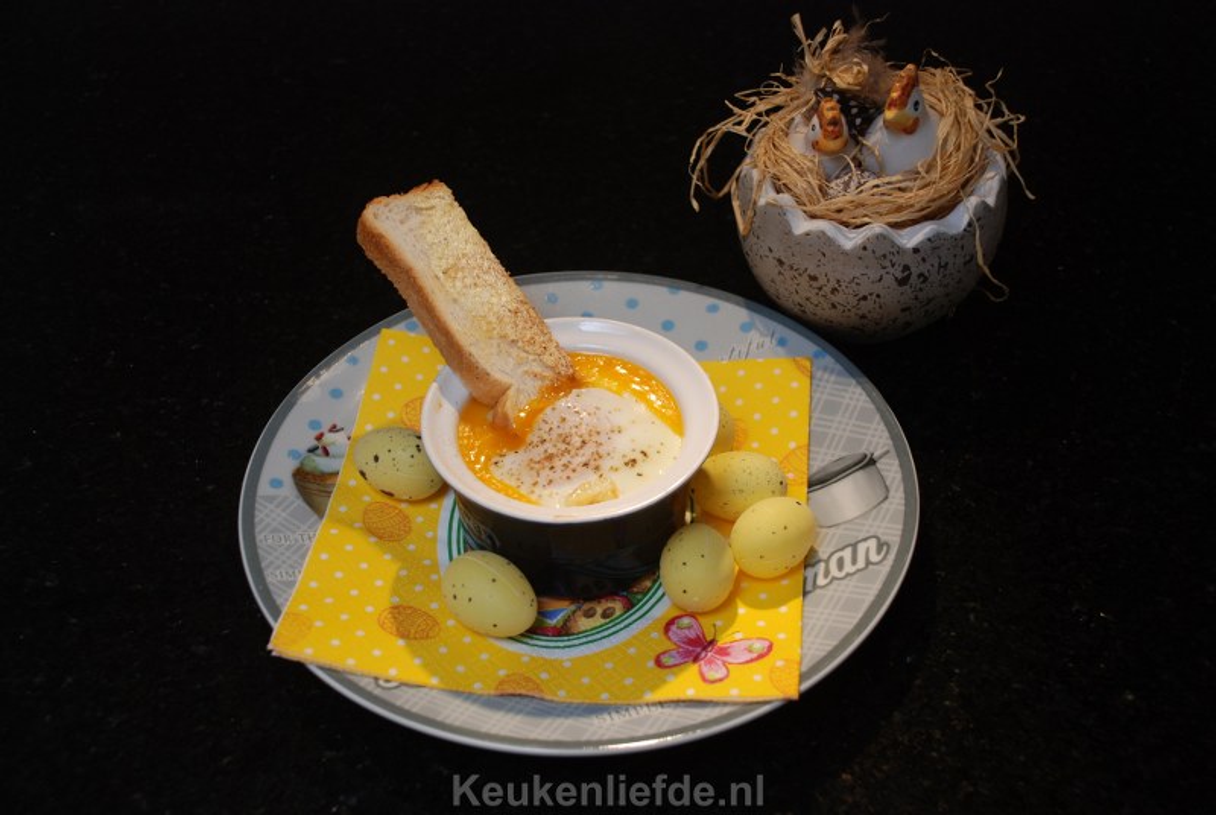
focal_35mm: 52
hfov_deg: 37.8
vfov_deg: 25.8
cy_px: 408
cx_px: 608
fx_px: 1776
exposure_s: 1/25
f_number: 4.5
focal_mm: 35
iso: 160
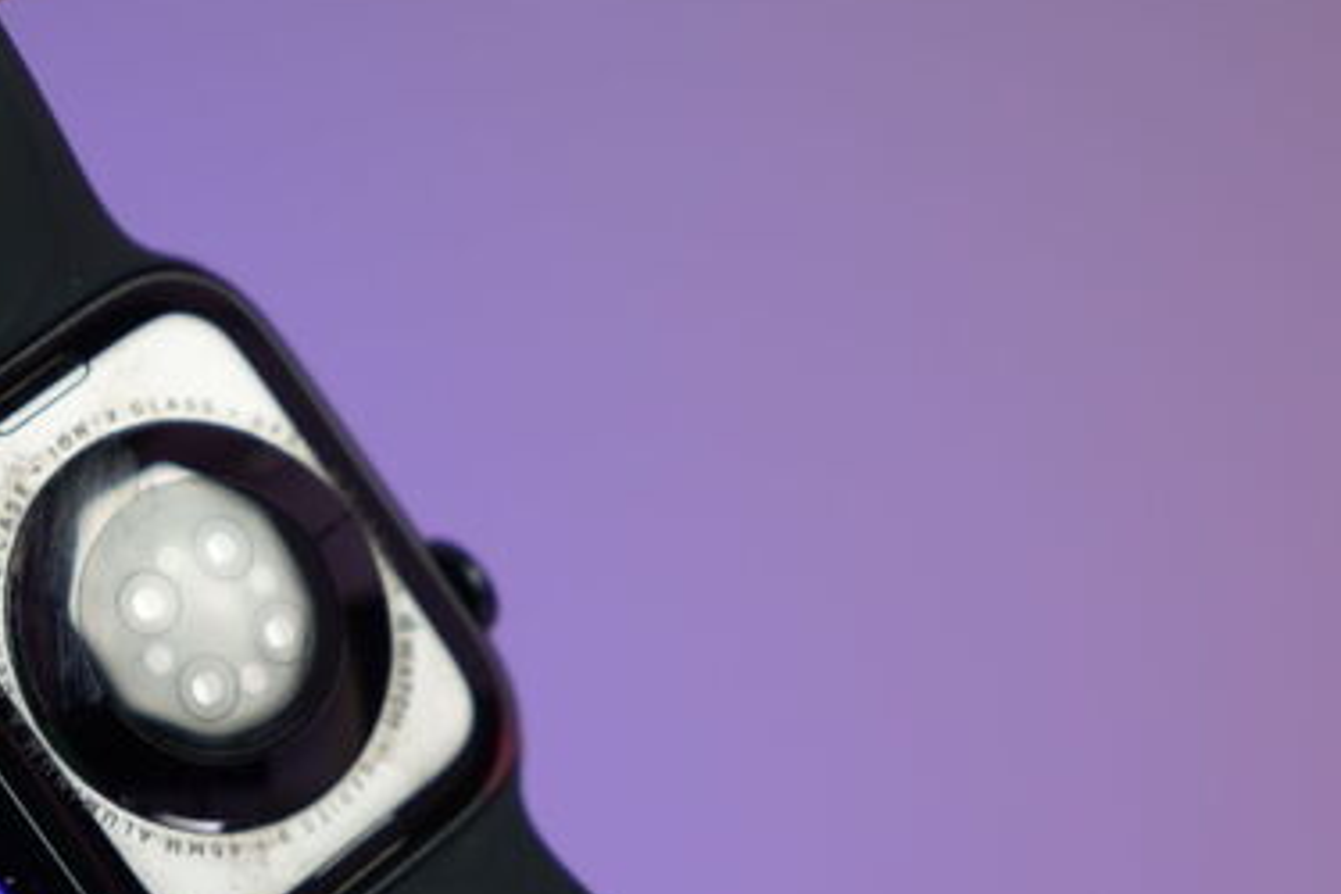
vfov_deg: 10.0
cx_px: 275
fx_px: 5103
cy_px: 676
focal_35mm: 137
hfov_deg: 14.9
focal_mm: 62
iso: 100
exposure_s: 1/50
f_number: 4
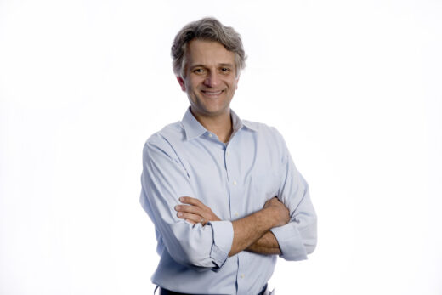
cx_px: 221
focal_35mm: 70
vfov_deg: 19.5
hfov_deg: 28.8
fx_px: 860
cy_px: 148
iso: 100
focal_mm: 70
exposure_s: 1/200
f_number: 7.1
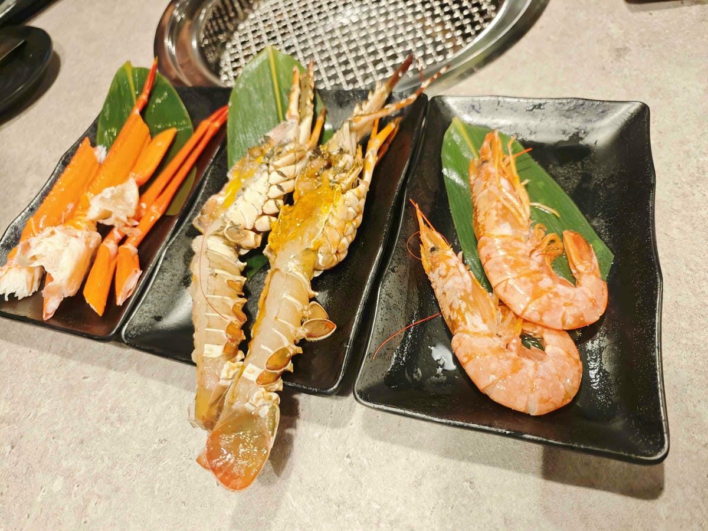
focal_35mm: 23
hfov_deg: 73.9
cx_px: 354
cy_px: 266
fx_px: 470
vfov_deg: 58.9
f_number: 2
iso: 2500
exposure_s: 1/360
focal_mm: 8.72
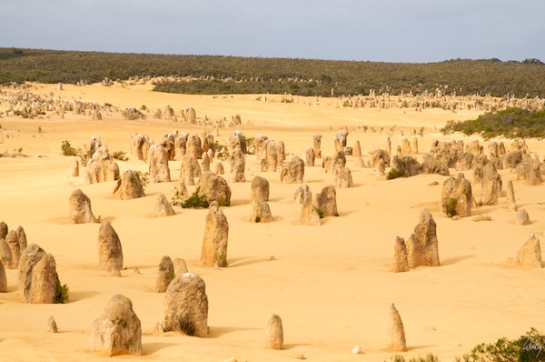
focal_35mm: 128
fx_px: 1927
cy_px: 181
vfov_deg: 10.7
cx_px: 272
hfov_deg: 16.1
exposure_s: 1/500
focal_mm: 85
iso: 320
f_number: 11
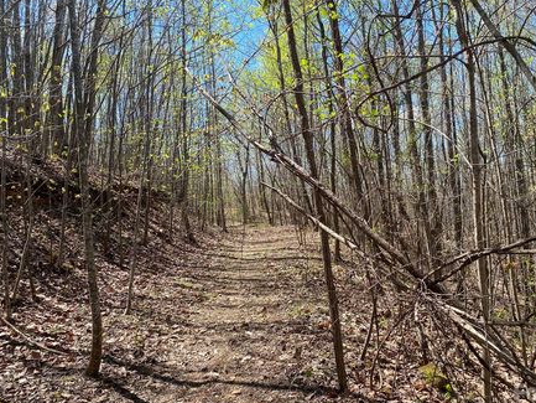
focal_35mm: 30
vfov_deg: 46.8
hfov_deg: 59.7
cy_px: 208
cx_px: 305
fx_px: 465
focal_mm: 4.25
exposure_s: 1/934
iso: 32
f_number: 1.8
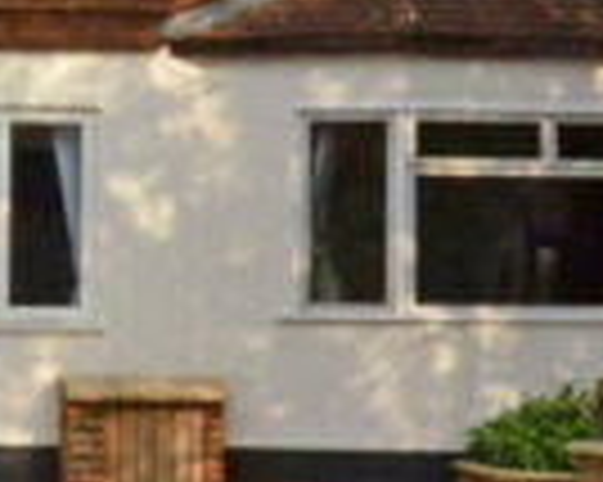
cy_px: 95
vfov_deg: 9.6
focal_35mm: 161
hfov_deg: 11.9
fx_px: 2871
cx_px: 68
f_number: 18
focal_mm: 20
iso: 1600
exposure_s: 1/1250
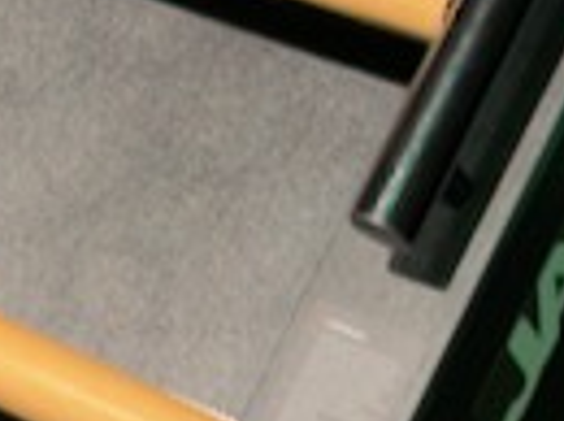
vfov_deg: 10.5
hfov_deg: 15.4
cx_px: -161
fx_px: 1984
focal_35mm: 122
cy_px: -575
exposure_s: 1/40
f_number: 1.78
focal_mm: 6.76
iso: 320
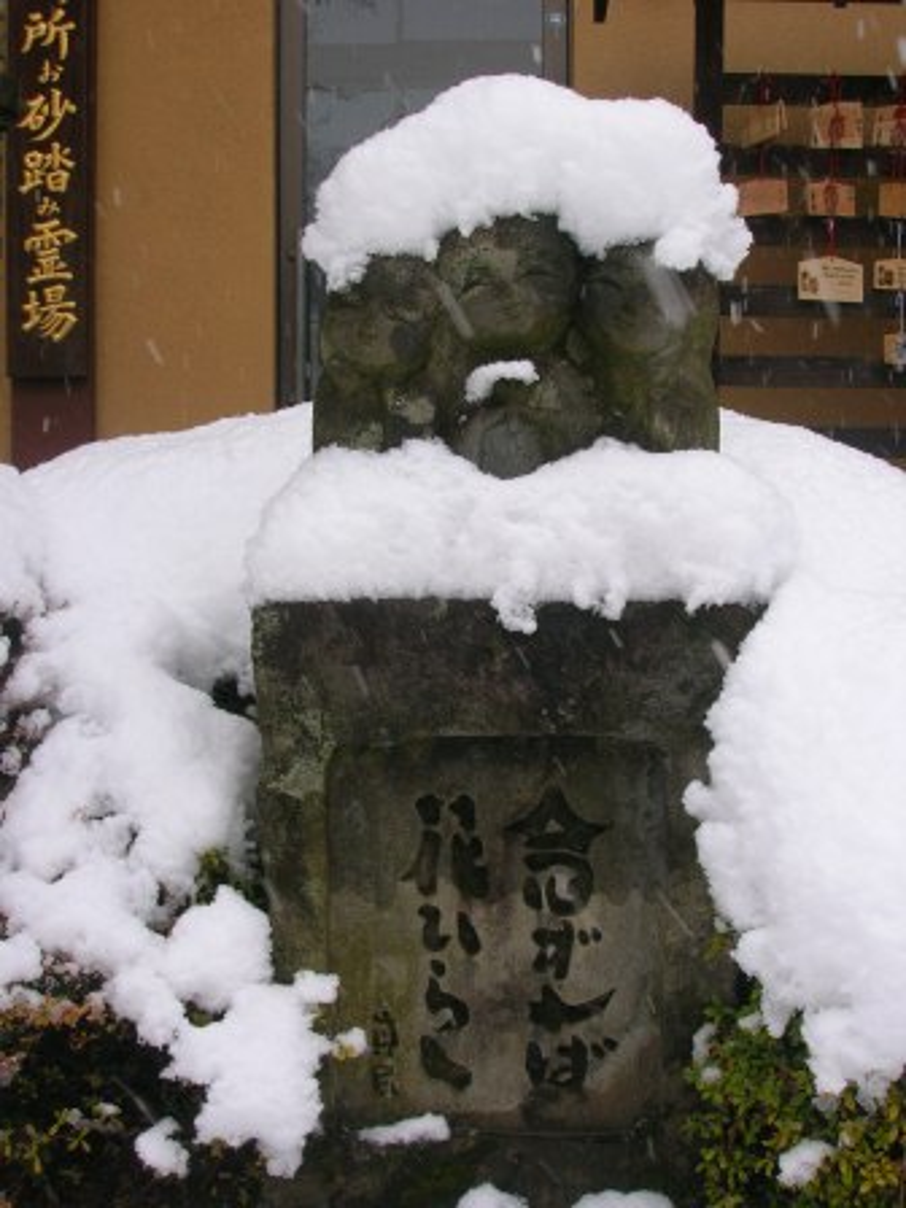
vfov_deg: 41.2
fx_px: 1605
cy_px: 604
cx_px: 453
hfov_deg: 31.5
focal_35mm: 46
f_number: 5.4
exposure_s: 1/87.3
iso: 50
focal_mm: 7.7
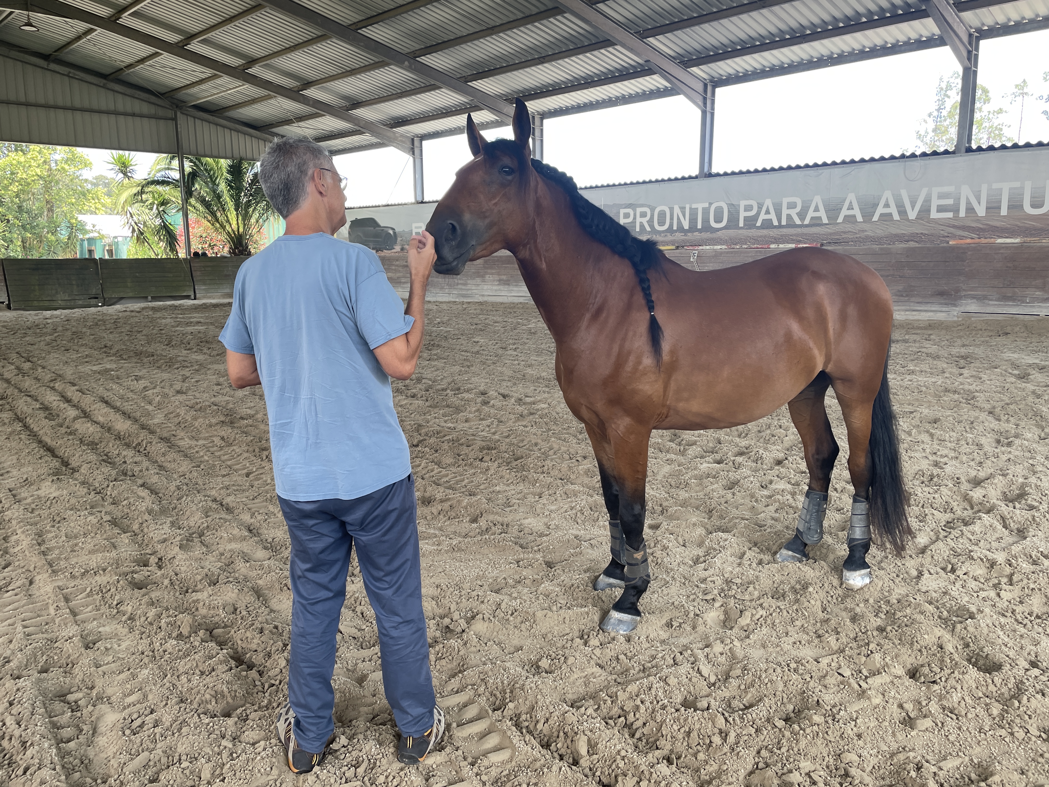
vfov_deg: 53.1
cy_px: 394
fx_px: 788
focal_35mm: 26
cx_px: 524
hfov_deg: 67.3
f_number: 1.6
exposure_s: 1/122
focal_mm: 4.2
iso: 32
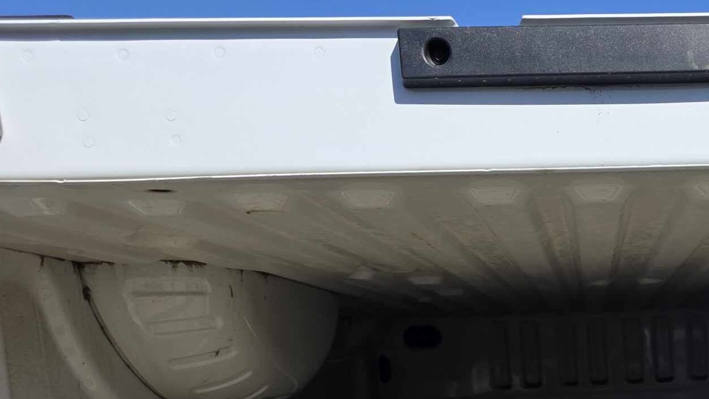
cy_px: 494
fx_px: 959
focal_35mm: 51
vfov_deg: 21.6
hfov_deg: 36.6
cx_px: 704
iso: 80
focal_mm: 6.3
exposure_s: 1/6355
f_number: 1.7
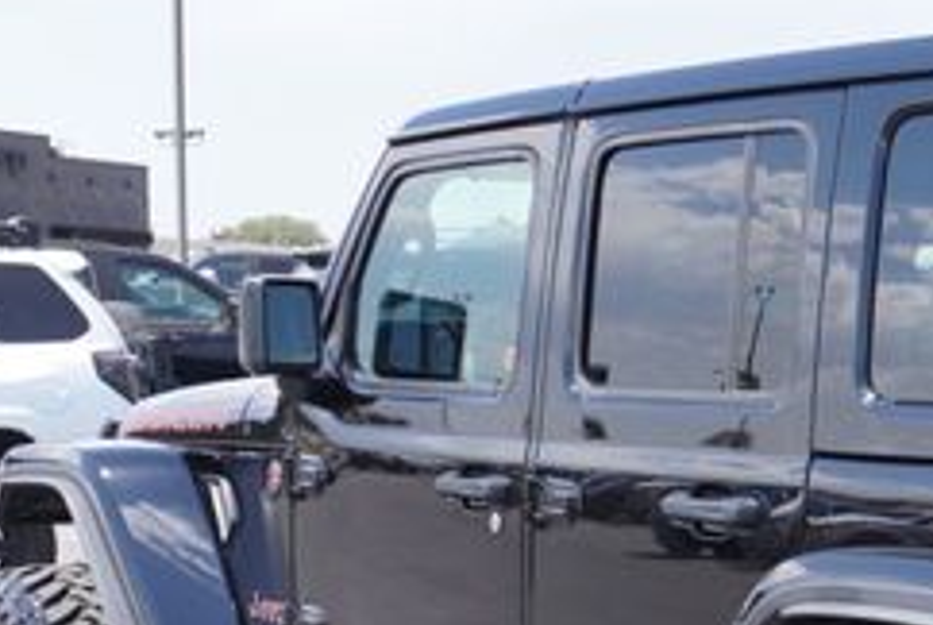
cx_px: 1022
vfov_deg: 14.6
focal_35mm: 91
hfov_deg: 21.2
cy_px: 725
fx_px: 2370
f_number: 6.3
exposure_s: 1/160
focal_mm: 23
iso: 100
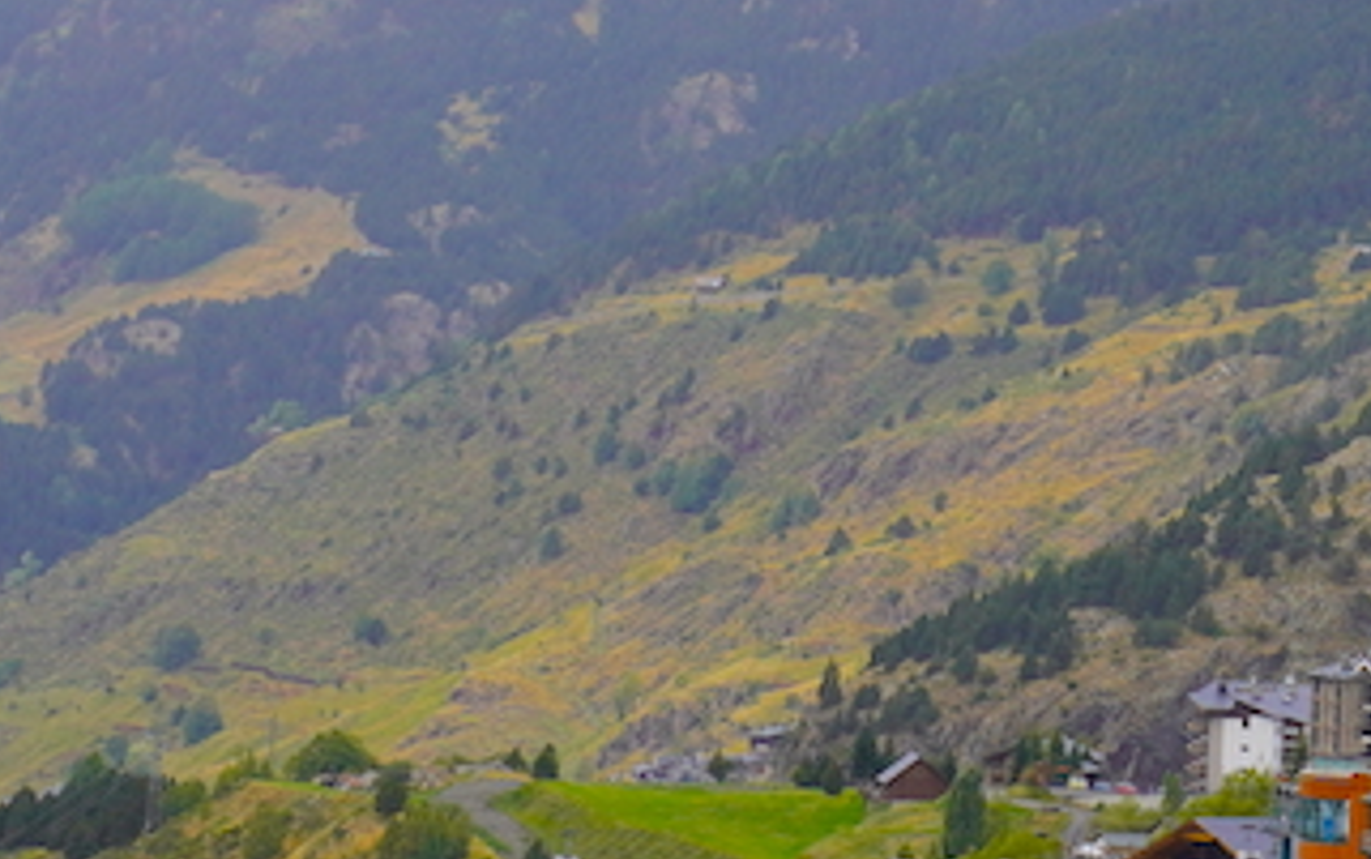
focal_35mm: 195
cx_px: 666
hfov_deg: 10.7
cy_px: 212
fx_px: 7290
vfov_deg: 6.7
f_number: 10
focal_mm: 32
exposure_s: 1/125
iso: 100
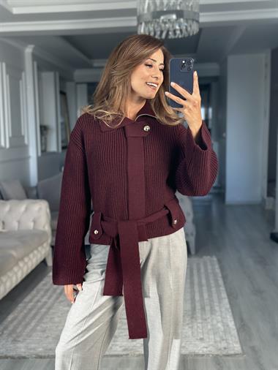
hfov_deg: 30.3
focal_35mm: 48
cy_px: 185
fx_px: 514
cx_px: 139
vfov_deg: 39.6
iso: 80
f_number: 1.78
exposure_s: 1/198
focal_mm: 6.86
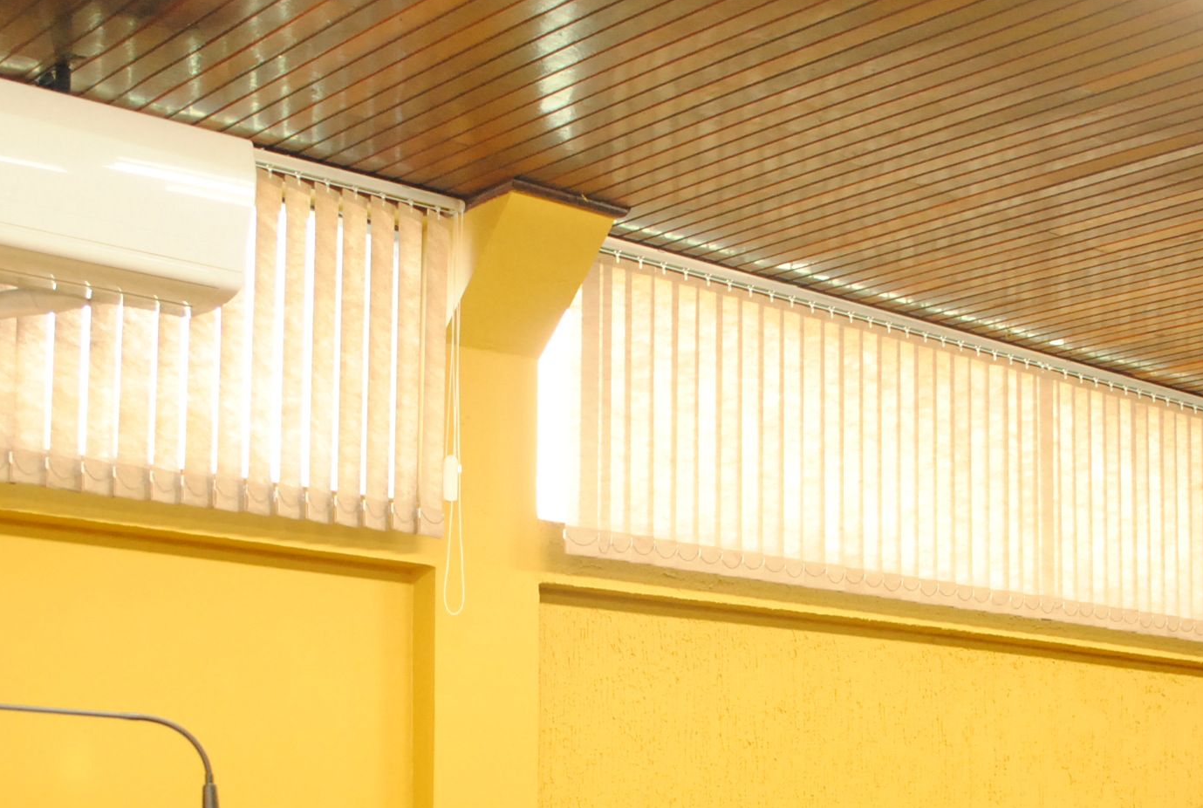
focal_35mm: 63
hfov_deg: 31.8
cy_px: 738
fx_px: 2110
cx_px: 619
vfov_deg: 21.2
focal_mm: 20
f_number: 3.8
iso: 800
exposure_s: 1/40
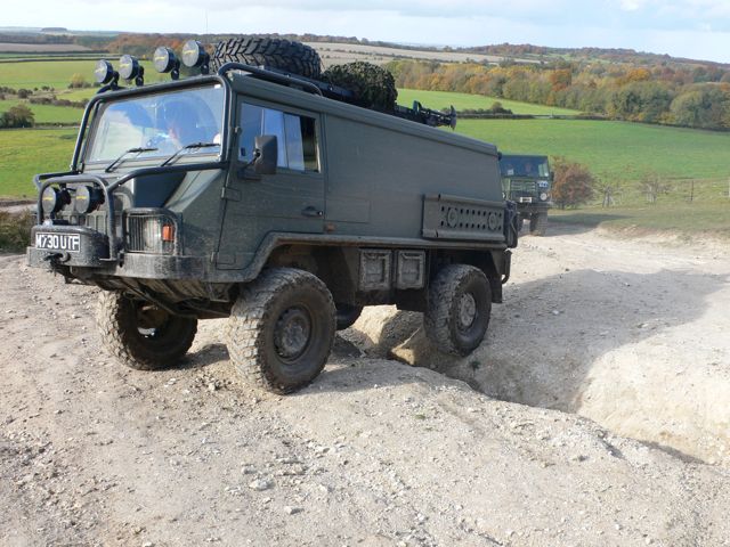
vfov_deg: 41.8
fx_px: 717
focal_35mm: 34
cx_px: 365
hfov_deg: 54.0
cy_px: 274
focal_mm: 6.3
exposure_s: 1/160
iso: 80
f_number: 4
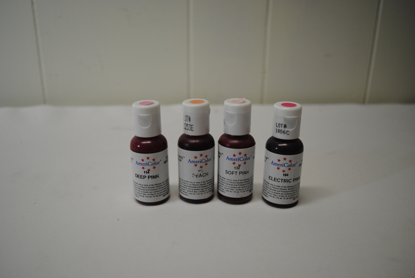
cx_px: 208
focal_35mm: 30
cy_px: 139
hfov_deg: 61.9
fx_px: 346
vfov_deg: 43.7
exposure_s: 1/60
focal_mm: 20
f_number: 3.8
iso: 200
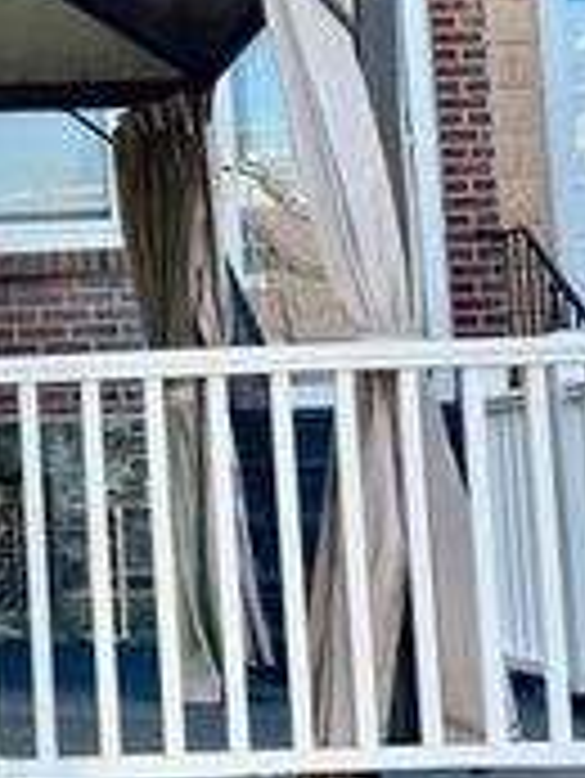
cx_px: -252
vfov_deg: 19.5
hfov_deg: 14.0
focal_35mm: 100
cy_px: 214
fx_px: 2251
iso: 50
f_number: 1.6
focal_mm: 5.96
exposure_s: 1/1115
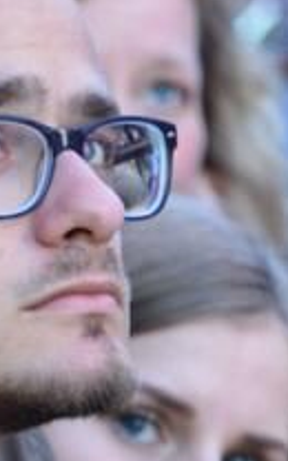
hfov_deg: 1.5
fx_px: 10700
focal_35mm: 852
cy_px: 468
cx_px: -363
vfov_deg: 2.5
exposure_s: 1/60
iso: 800
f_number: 4.8
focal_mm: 116
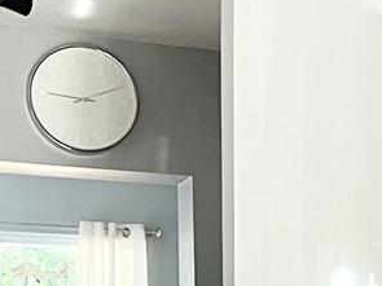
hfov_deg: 13.0
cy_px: 542
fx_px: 1555
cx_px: 620
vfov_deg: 9.9
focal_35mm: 141
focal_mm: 5.7
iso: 125
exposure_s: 1/60
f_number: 1.5
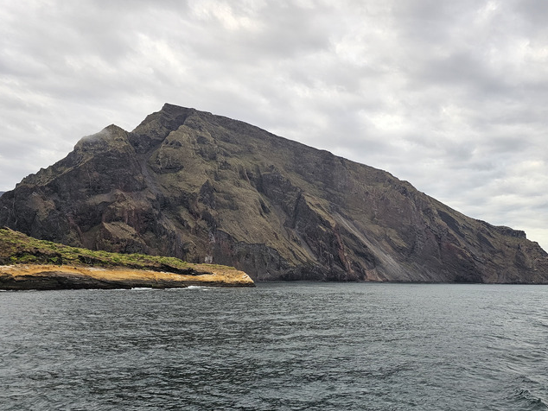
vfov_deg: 47.8
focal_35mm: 29
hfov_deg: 61.2
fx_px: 459
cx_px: 327
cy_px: 258
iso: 25
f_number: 1.7
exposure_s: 1/207
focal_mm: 6.3
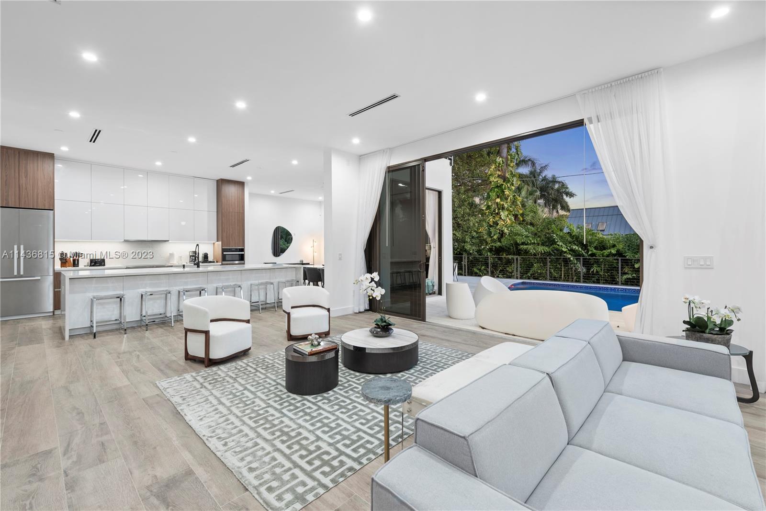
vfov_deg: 77.3
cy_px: 256
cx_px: 383
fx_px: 319
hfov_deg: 100.4
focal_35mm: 15
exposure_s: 1/3
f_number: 8
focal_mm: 15
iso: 320
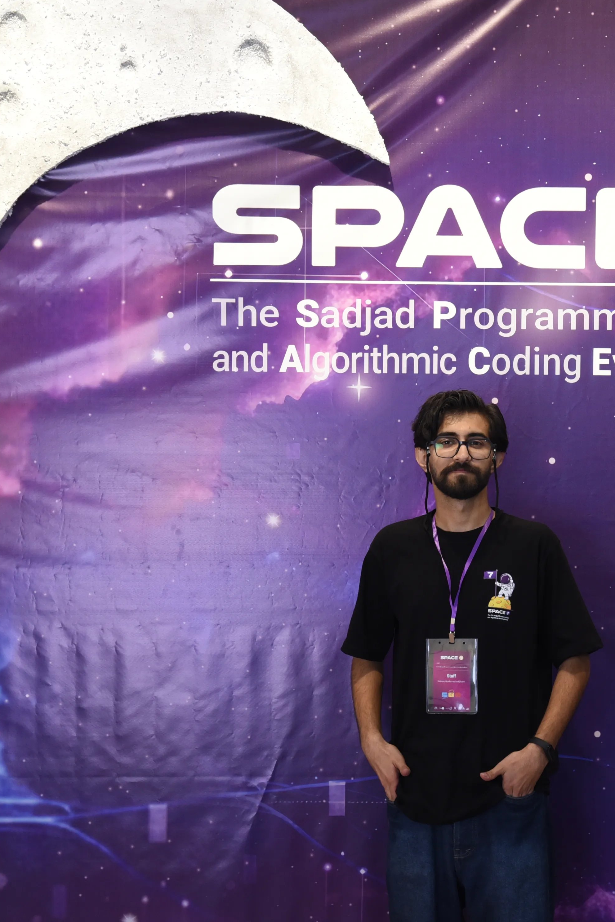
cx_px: 472
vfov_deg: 23.1
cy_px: 461
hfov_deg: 15.5
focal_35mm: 88
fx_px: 2255
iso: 1250
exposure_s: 1/100
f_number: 6.3
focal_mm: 58
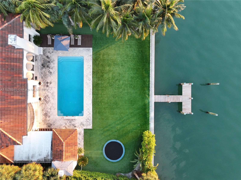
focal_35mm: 24
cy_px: 90
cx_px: 120
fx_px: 167
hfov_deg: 71.6
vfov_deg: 56.8
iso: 100
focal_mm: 12.29
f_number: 2.8
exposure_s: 1/40
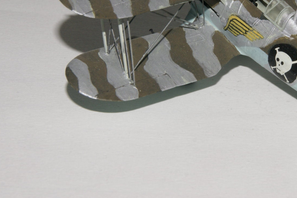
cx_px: 242
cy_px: 31
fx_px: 1616
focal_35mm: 196
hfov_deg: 10.5
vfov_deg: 7.0
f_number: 22
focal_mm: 75
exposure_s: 1/125
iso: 400
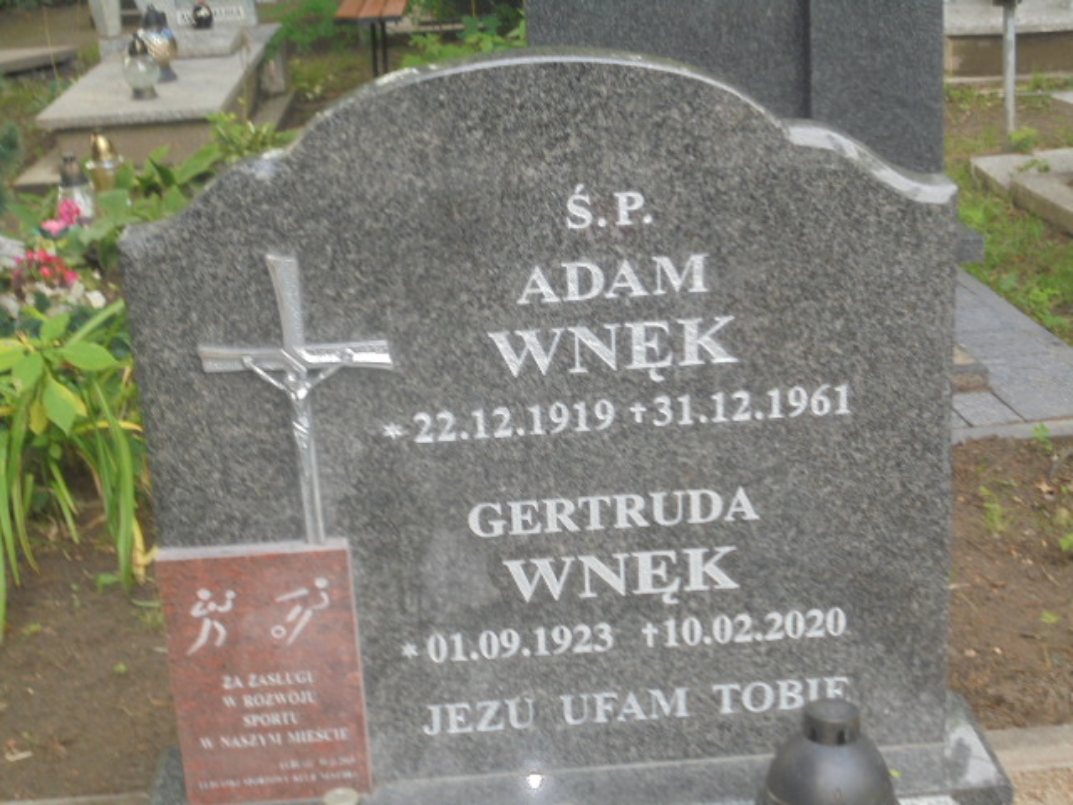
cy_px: 402
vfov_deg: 26.1
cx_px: 536
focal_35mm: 56
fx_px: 1736
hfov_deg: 34.3
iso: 100
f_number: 5.2
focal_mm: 10.1
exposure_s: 1/30
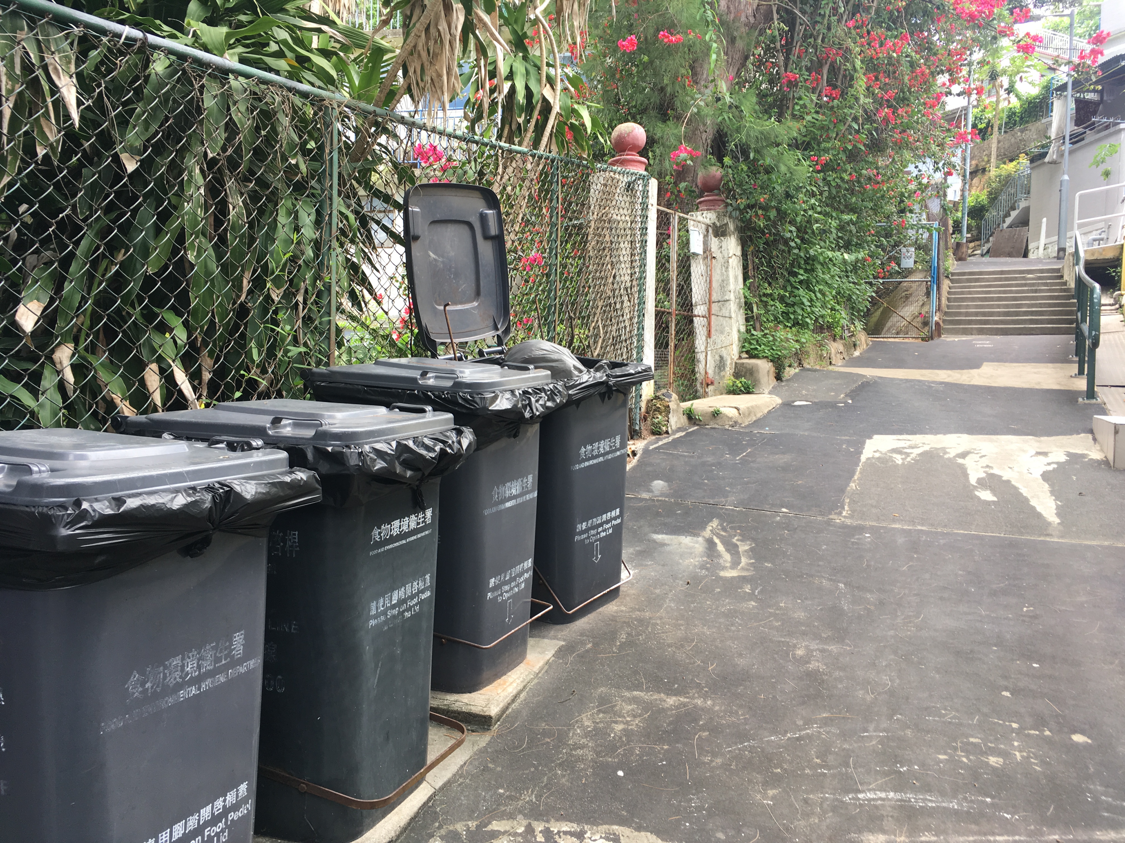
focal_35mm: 29
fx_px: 942
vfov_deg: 48.2
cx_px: 562
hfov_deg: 61.7
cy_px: 422
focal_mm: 4.15
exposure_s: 1/101
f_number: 2.2
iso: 25
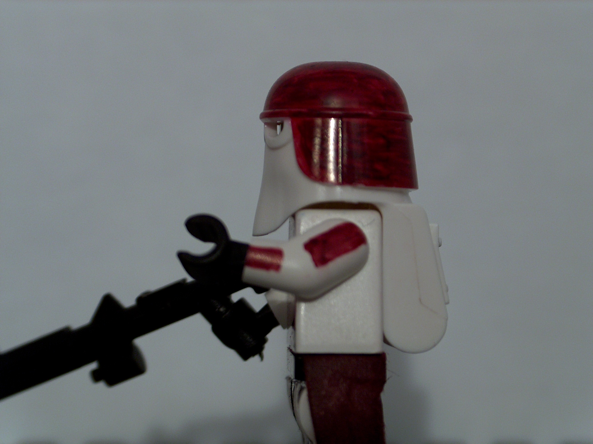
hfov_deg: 17.0
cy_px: 222
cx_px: 296
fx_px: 1986
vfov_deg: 12.8
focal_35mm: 116
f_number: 3
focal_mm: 23.76
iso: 100
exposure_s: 1/1.64
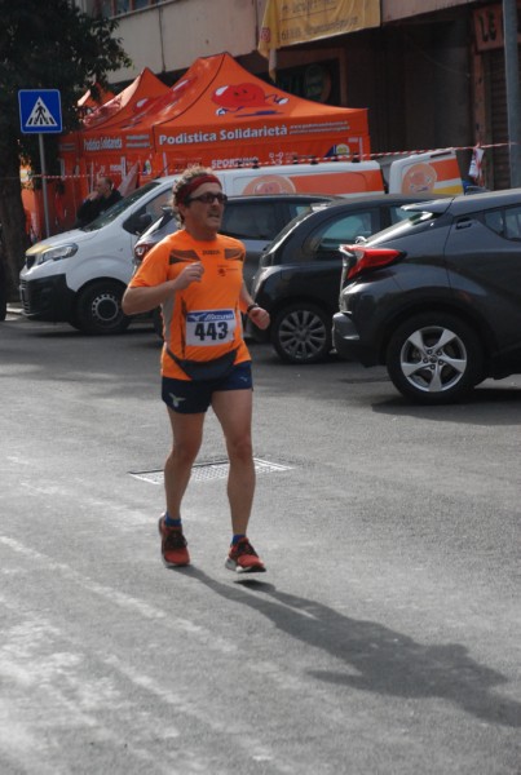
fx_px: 2753
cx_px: 260
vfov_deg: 16.0
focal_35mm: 128
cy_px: 388
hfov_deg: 10.8
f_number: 5.6
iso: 1000
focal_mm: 85
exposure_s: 1/1600
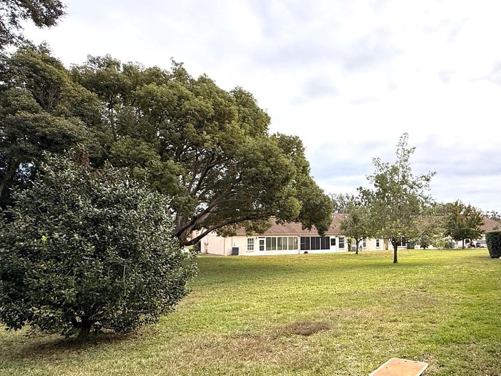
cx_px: 341
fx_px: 362
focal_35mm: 25
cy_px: 214
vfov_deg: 54.7
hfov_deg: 67.2
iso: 50
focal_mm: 2.22
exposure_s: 1/2611
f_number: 2.2
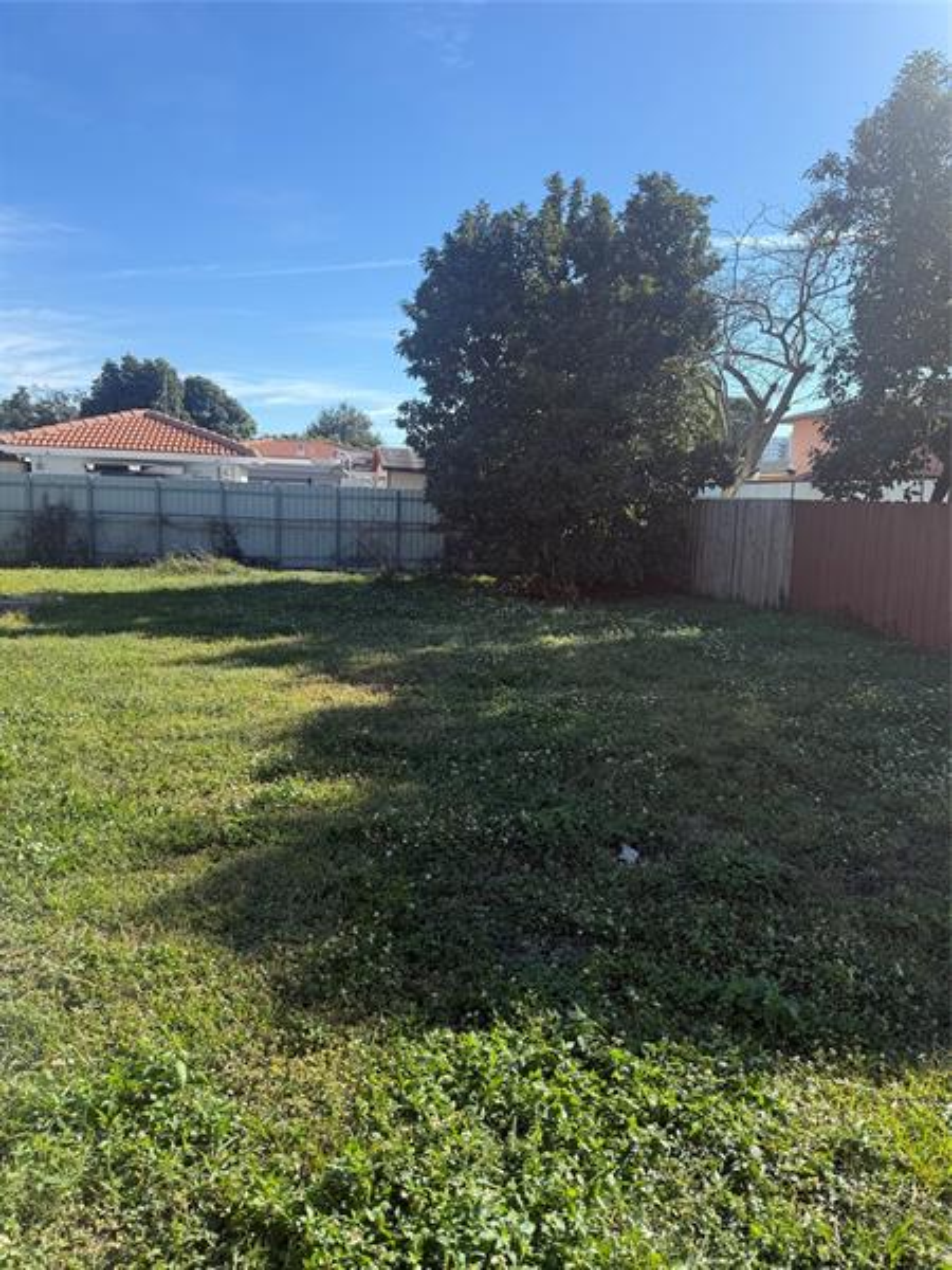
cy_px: 635
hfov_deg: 56.8
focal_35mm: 24
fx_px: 880
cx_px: 476
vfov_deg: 71.6
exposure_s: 1/2445
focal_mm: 6.76
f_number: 1.78
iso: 80
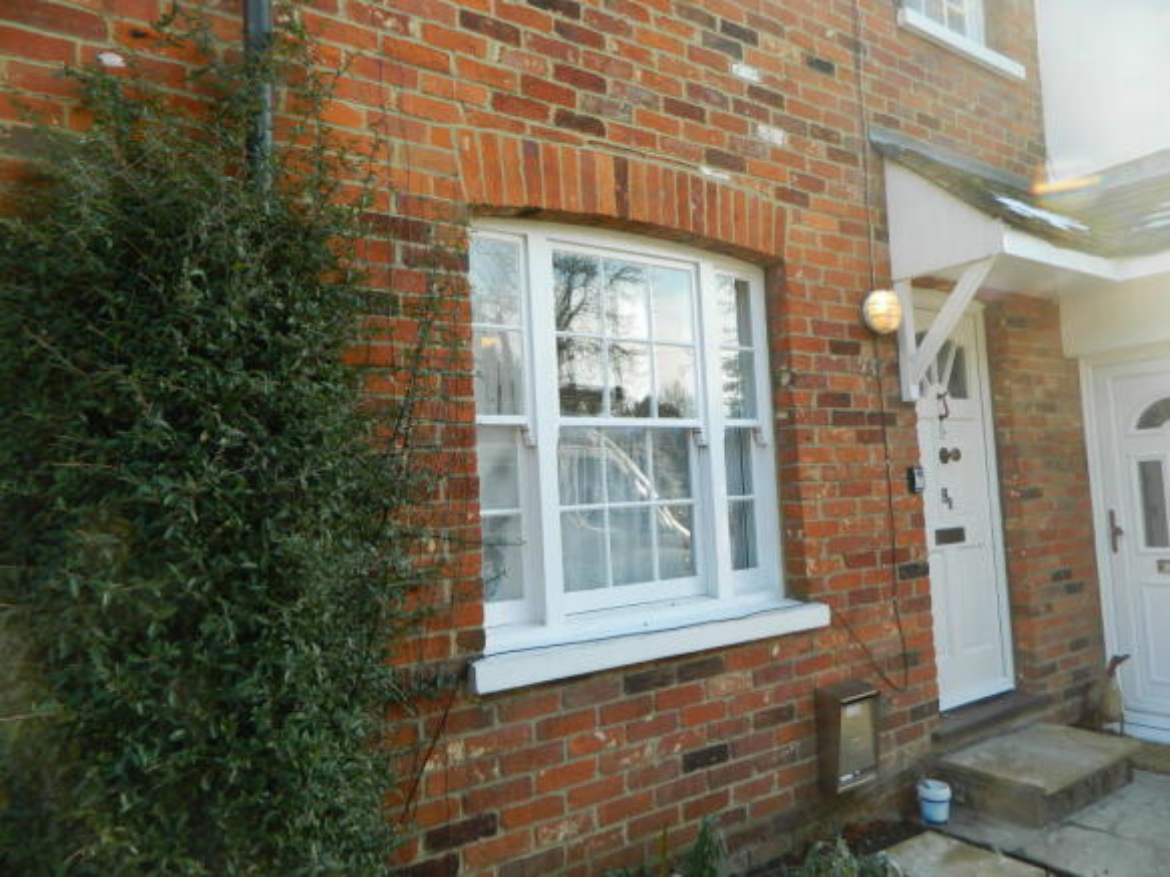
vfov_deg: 54.9
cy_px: 438
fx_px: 845
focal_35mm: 25
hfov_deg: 69.4
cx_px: 585
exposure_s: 1/160
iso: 80
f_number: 3.1
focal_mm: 4.5
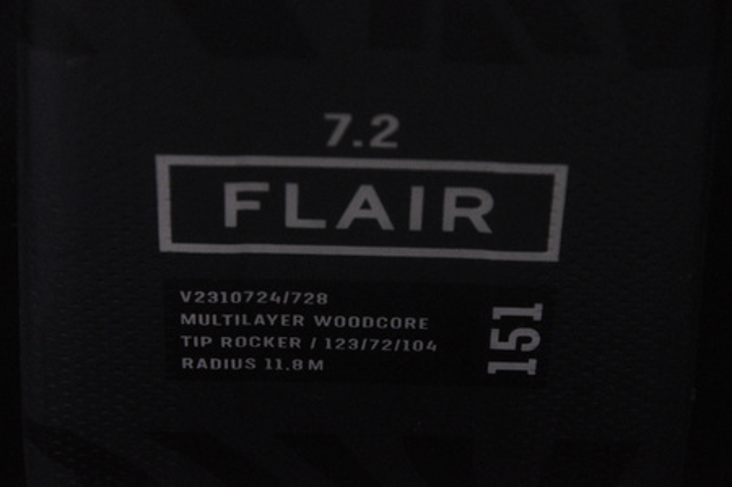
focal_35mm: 158
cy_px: 244
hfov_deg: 13.1
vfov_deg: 8.7
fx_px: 3199
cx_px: 366
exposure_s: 1/125
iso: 3200
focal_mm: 105
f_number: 8
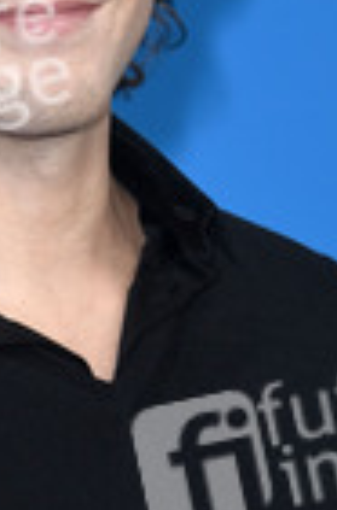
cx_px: -11
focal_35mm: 427
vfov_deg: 4.8
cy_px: 264
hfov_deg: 3.2
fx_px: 6040
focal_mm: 150
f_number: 5.6
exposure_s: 1/250
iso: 800
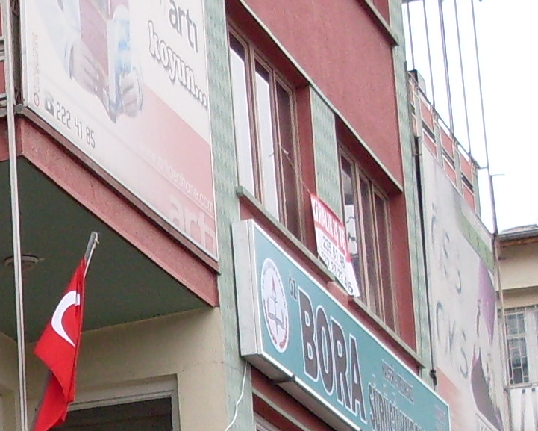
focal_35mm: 158
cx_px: -344
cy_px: 482
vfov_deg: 9.7
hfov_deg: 11.5
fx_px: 2516
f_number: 2.8
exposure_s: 1/180
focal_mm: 6.3
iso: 80
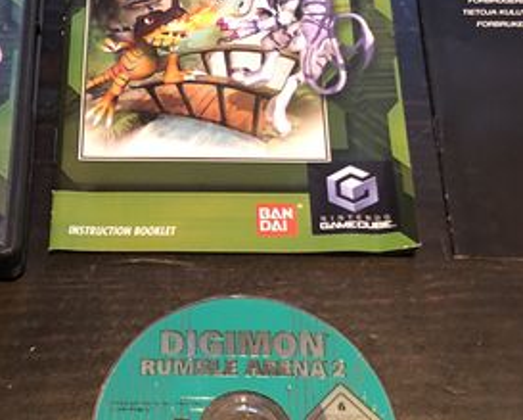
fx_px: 1085
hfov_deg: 27.0
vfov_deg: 21.9
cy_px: 174
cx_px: 176
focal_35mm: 70
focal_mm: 4
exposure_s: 1/5
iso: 80
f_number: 1.8
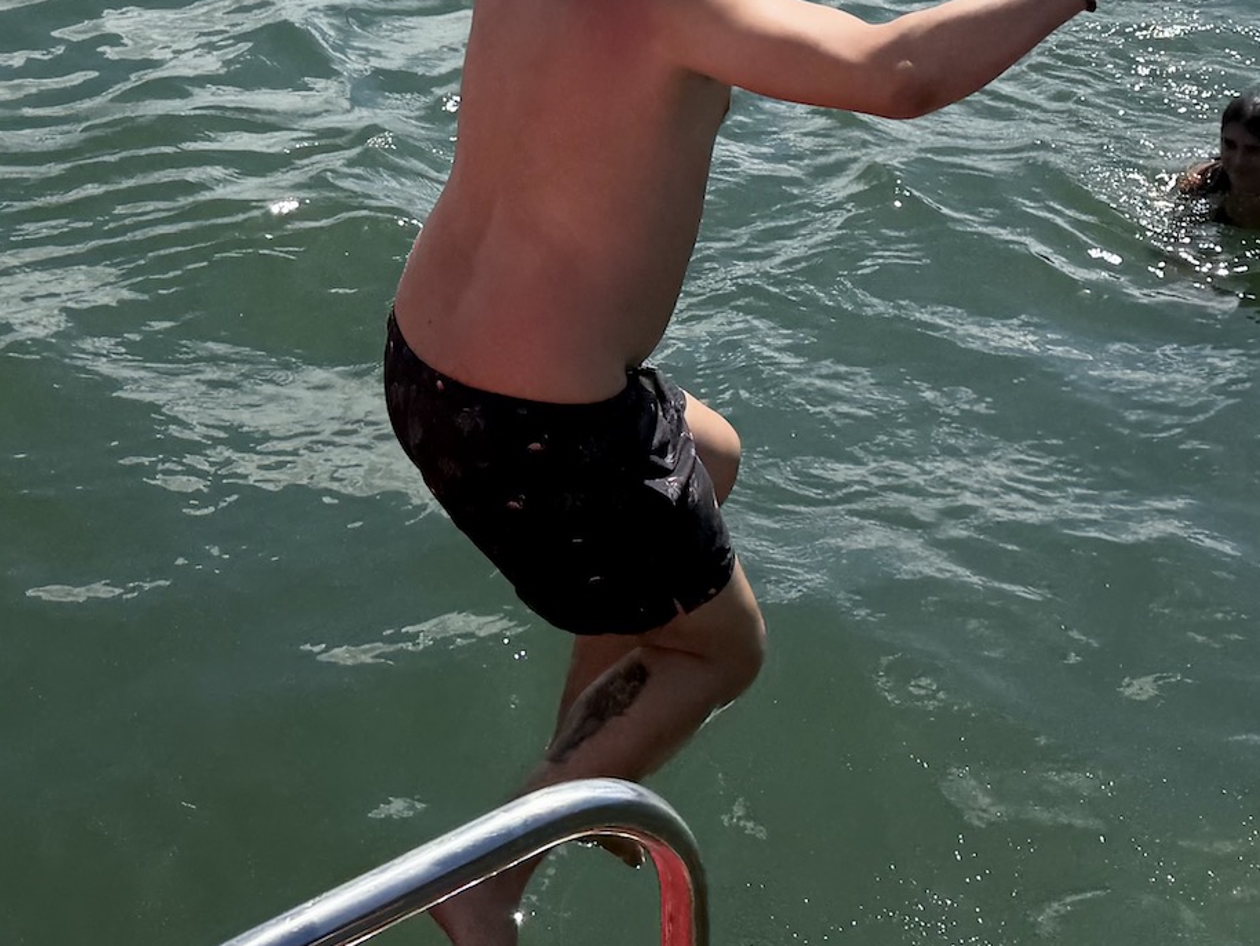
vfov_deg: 21.3
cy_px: -256
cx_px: 405
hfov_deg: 30.5
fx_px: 2294
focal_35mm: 63
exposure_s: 1/5319
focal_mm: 6.76
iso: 80
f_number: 1.78
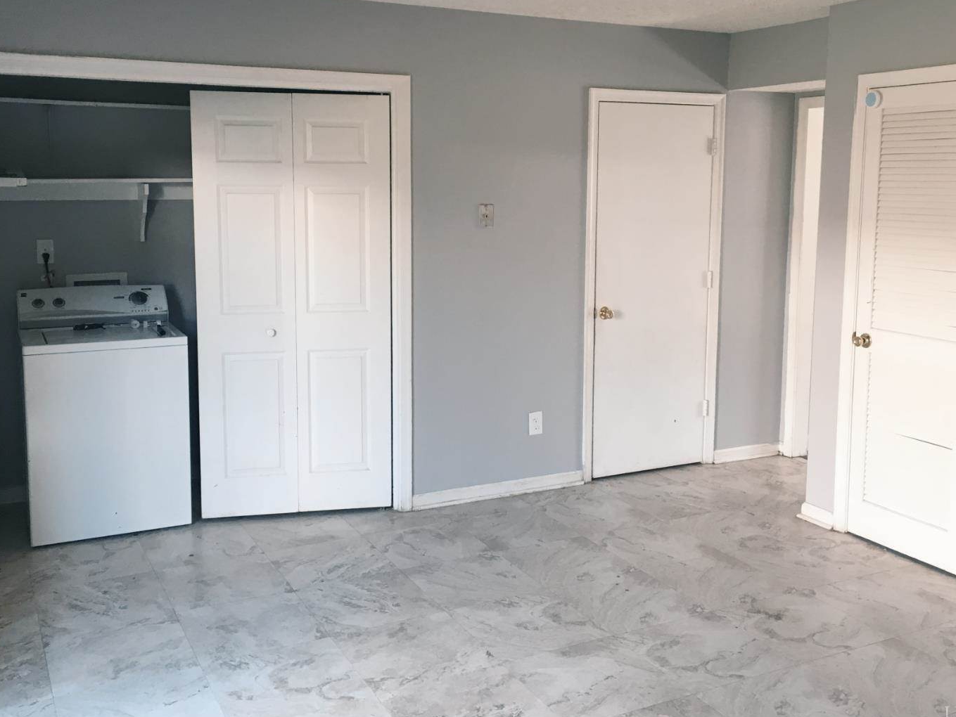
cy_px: 334
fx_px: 884
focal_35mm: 32
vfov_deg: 44.2
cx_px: 476
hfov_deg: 56.8
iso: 32
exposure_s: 1/30
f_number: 2.2
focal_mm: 4.15
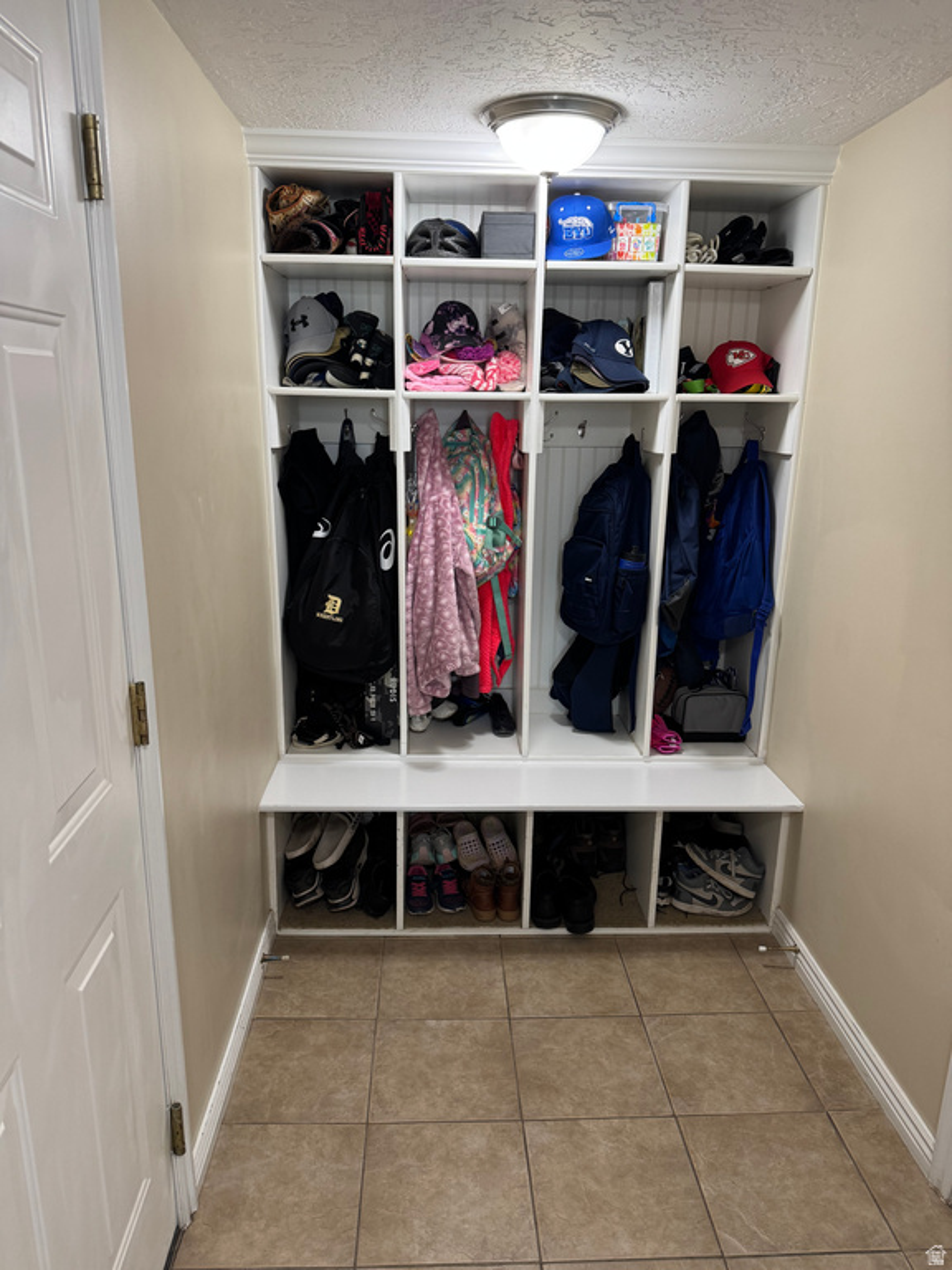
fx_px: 880
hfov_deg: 56.8
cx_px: 476
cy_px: 635
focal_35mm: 24
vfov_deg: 71.6
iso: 200
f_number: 1.78
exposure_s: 1/60
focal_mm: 6.76
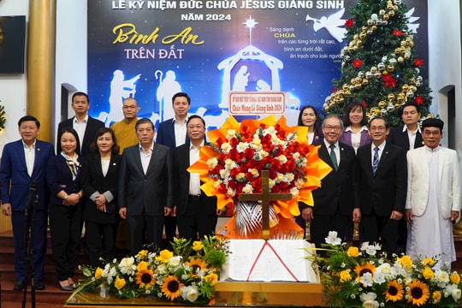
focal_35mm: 36
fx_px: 462
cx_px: 231
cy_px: 154
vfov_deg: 36.9
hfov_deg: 53.1
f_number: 4
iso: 400
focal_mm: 24
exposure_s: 1/80
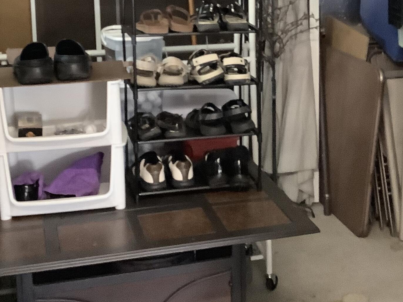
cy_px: 67
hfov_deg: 28.2
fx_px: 792
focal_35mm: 68
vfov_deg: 21.4
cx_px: 290
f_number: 2.4
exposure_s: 1/30
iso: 400
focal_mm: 3.3
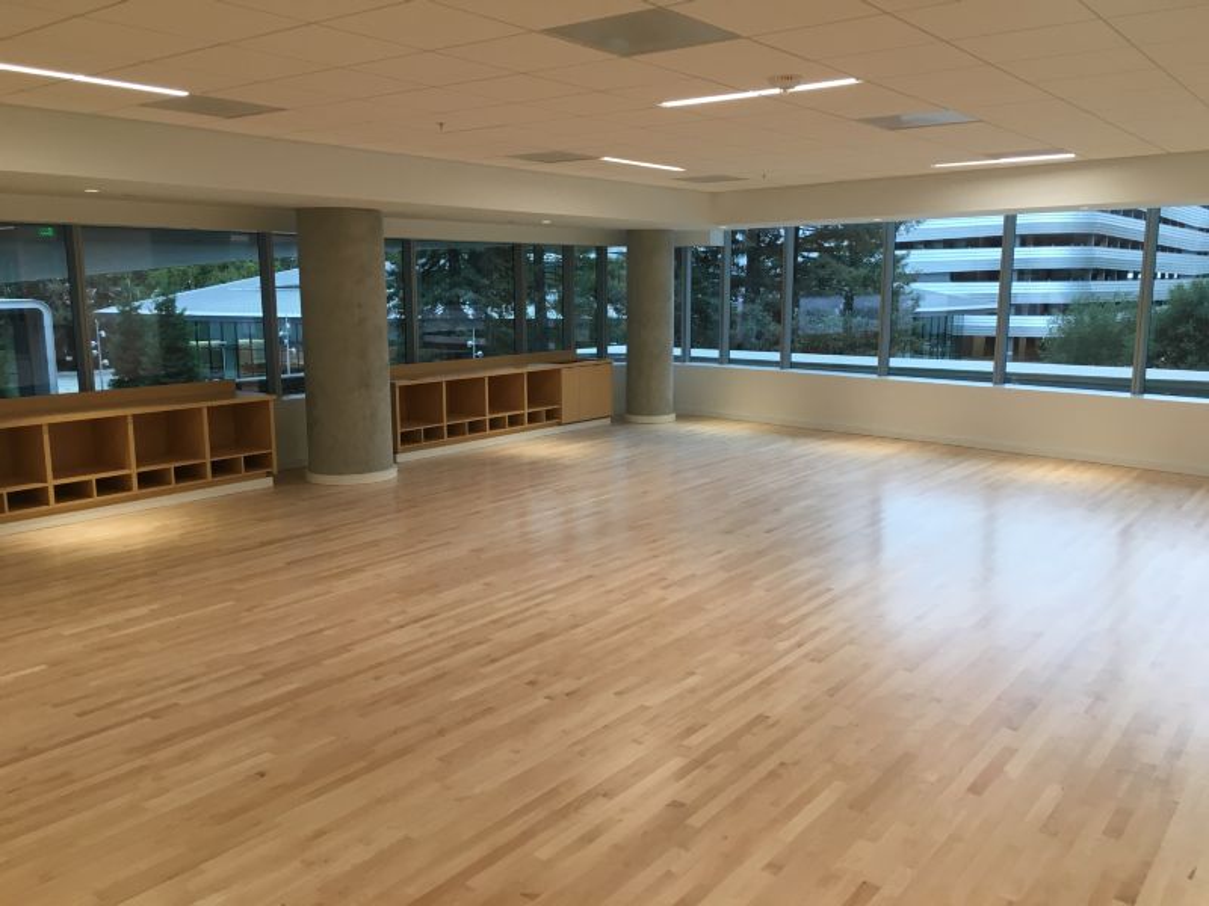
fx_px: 1013
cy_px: 453
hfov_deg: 61.7
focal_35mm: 29
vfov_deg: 48.2
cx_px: 604
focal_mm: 4.15
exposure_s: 1/30
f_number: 2.2
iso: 32
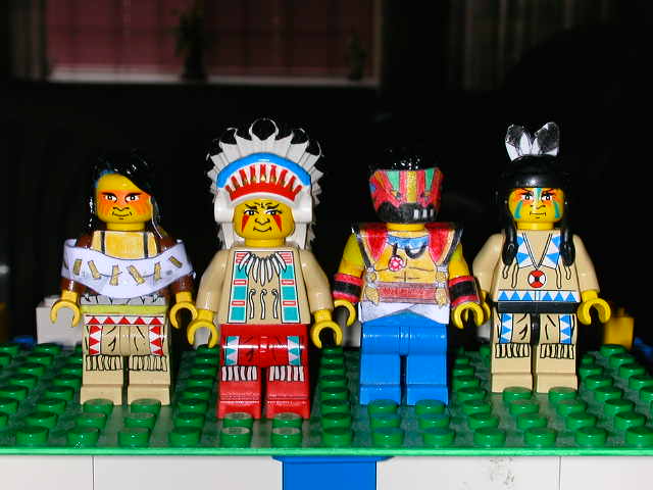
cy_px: 245
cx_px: 326
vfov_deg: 20.2
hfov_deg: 26.7
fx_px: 1377
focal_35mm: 73
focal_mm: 11.1
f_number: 6.4
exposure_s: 1/59.9
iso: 100
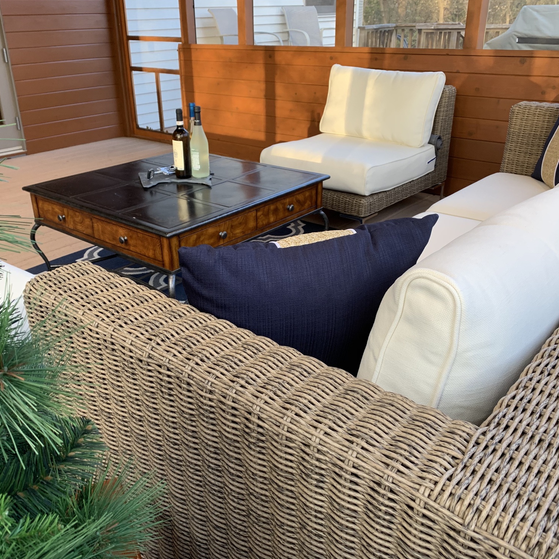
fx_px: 566
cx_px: 255
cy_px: 278
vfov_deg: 52.5
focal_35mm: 31
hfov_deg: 52.5
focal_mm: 4.25
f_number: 1.8
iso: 100
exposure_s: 1/121
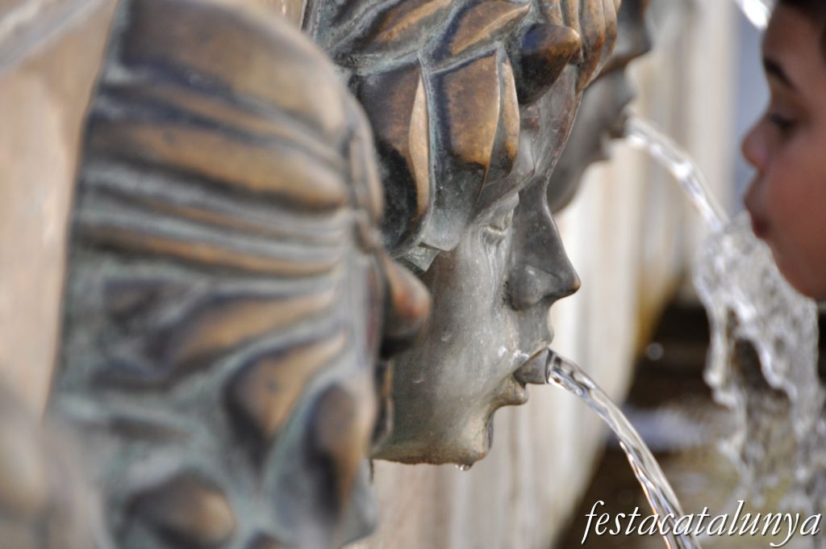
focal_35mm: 300
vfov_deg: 4.6
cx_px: 413
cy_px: 274
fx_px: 6875
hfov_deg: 6.9
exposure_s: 1/320
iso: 500
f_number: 5.6
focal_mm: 200
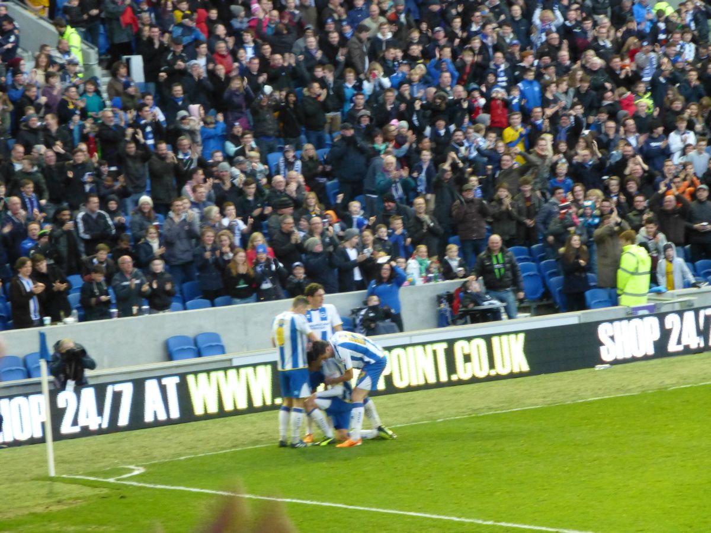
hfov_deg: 11.2
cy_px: 266
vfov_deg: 8.4
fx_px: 3615
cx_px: 356
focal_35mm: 176
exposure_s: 1/30
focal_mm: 31.3
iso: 800
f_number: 5.4
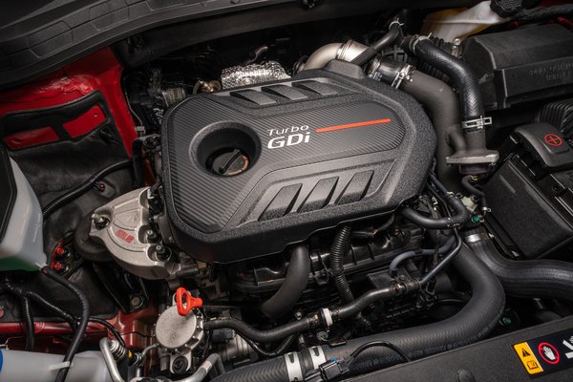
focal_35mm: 19
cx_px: 286
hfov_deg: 86.9
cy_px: 191
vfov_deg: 64.6
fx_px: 302
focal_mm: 19
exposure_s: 1/25
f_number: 14
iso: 200
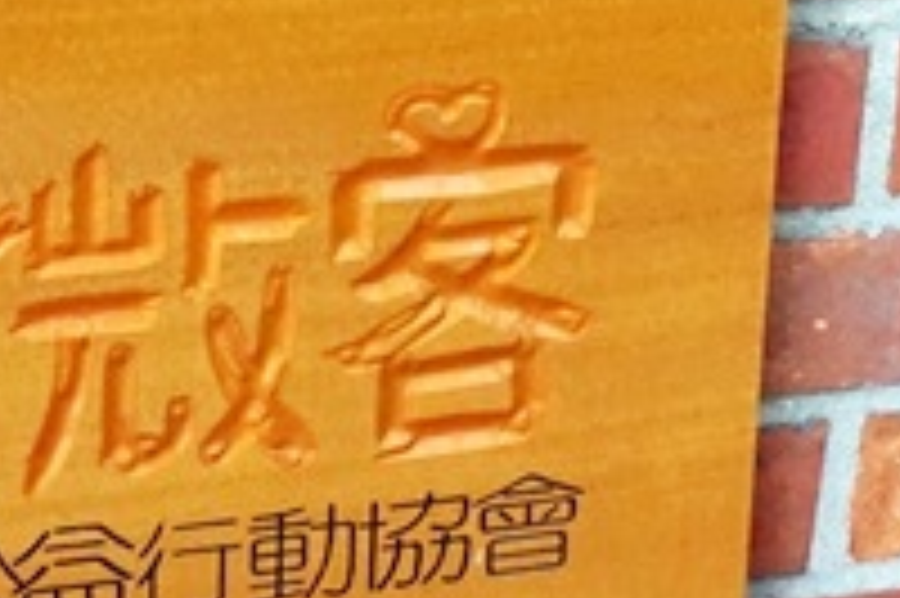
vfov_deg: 13.7
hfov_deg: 21.2
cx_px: 608
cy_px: -182
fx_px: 2398
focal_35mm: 96
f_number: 4
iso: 3200
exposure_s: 1/160
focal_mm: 16
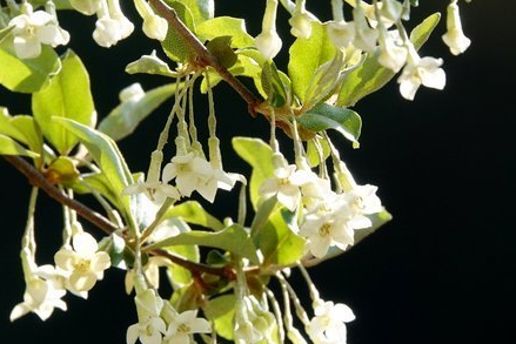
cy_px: 180
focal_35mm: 956
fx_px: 13706
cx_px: 220
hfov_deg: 2.2
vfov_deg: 1.4
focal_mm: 220
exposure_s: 1/1000
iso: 400
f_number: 4.5
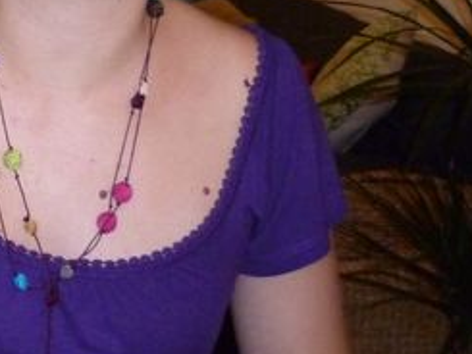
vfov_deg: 14.4
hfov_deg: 17.7
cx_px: -258
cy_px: -123
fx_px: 1337
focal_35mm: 98
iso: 400
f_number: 2.9
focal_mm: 5.4
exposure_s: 1/60
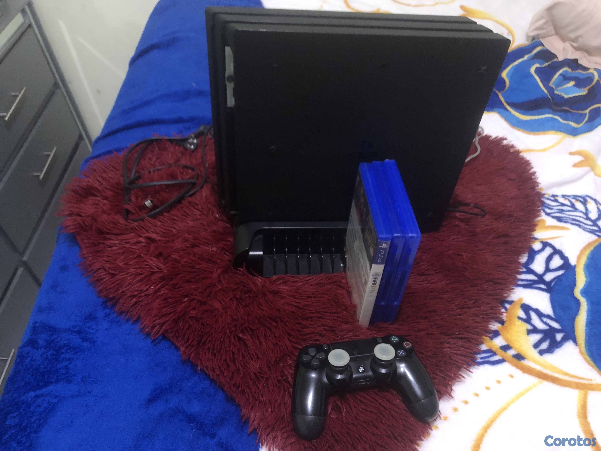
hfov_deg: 63.4
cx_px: 300
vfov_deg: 49.7
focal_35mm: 28
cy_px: 226
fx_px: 486
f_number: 1.8
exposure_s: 1/6
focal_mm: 4
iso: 80
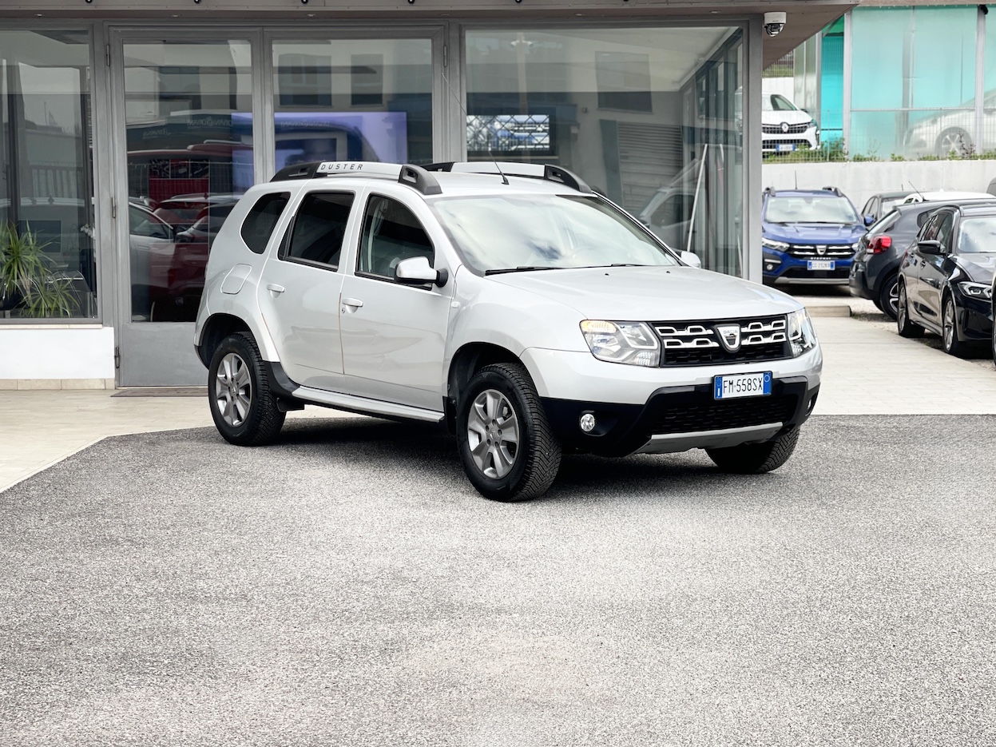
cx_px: 498
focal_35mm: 64
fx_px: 1841
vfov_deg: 22.9
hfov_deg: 30.3
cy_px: 374
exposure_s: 1/124
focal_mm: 7.5
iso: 20
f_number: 2.2
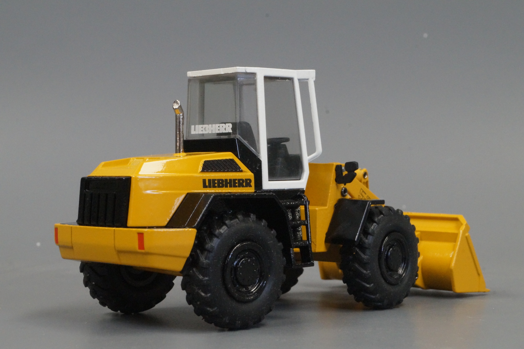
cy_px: 174
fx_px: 1200
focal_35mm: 82
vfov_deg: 16.5
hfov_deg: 24.6
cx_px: 262
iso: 3200
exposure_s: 1/20
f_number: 20
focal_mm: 55
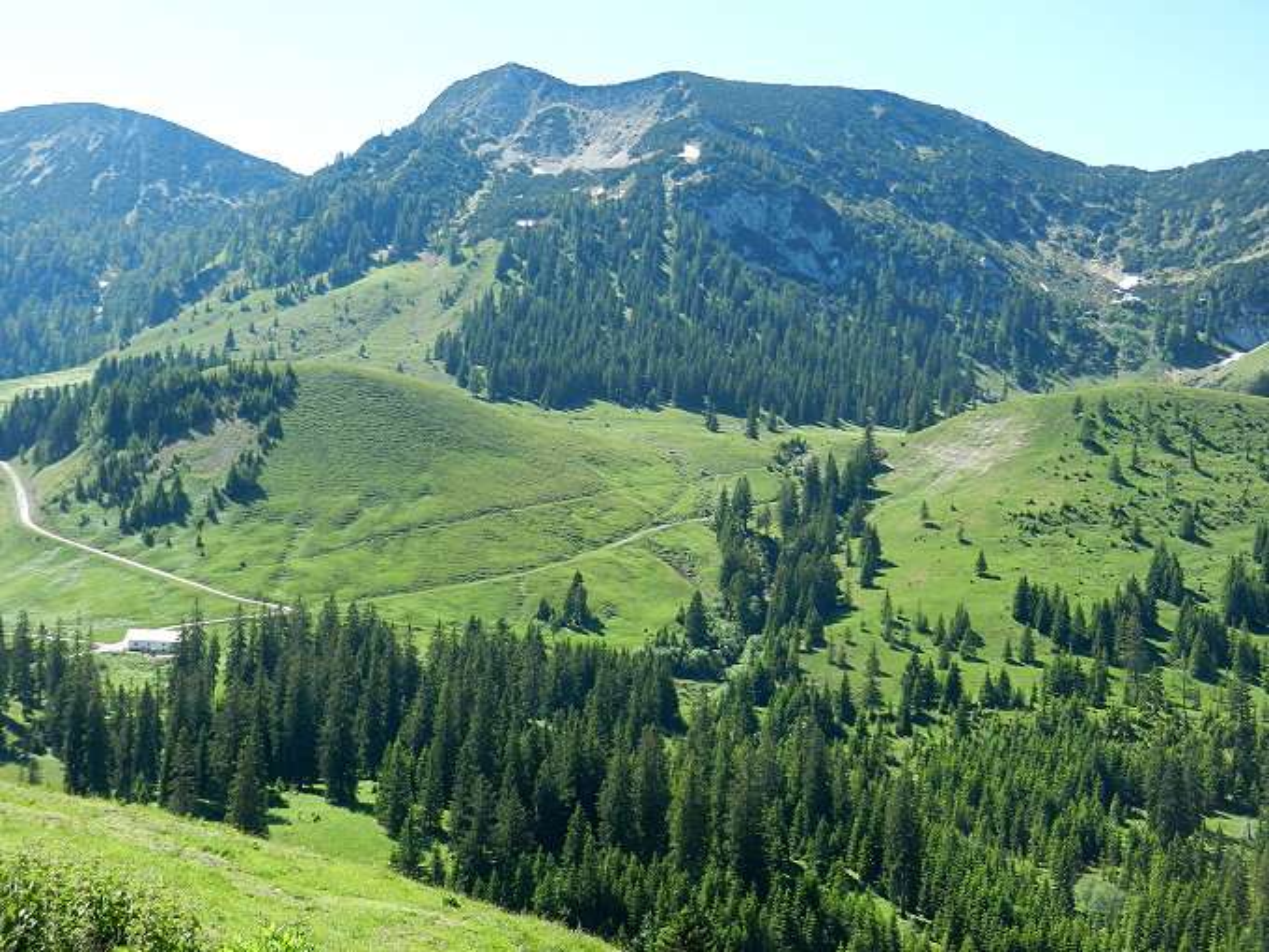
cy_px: 476
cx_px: 634
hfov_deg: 42.1
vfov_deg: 32.2
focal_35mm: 45
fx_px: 1650
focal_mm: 8.2
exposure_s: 1/500
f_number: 4.2
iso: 160
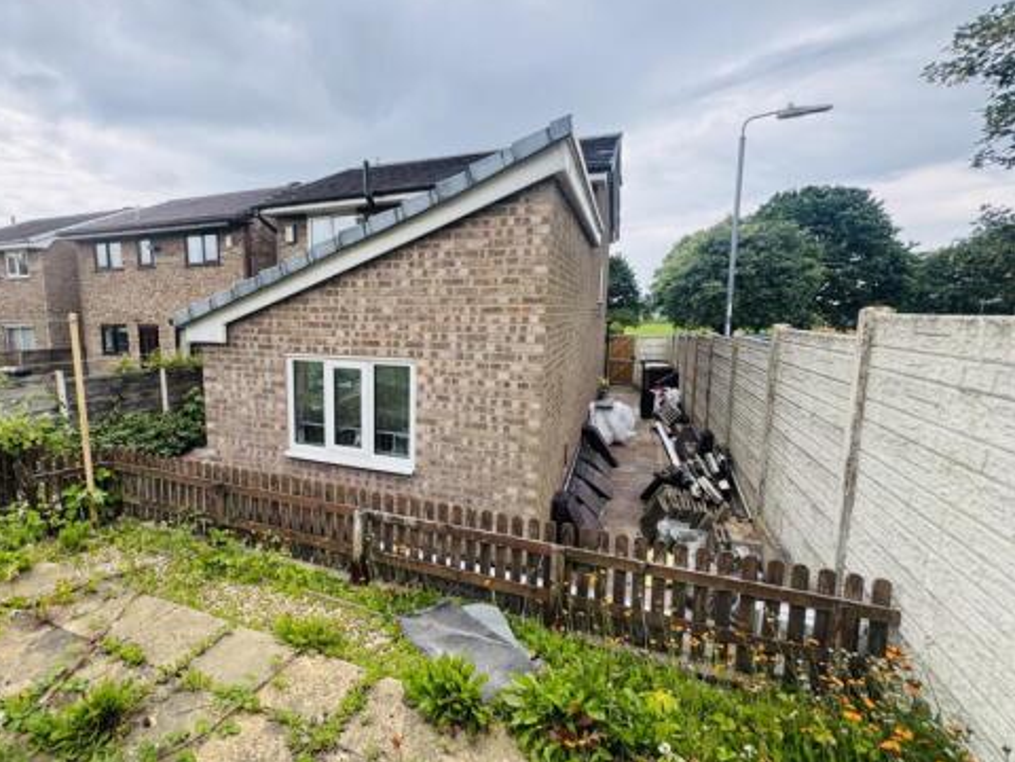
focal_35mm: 17
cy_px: 382
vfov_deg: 74.7
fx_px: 498
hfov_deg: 89.7
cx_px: 401
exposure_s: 1/267
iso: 40
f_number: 2.2
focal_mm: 2.22
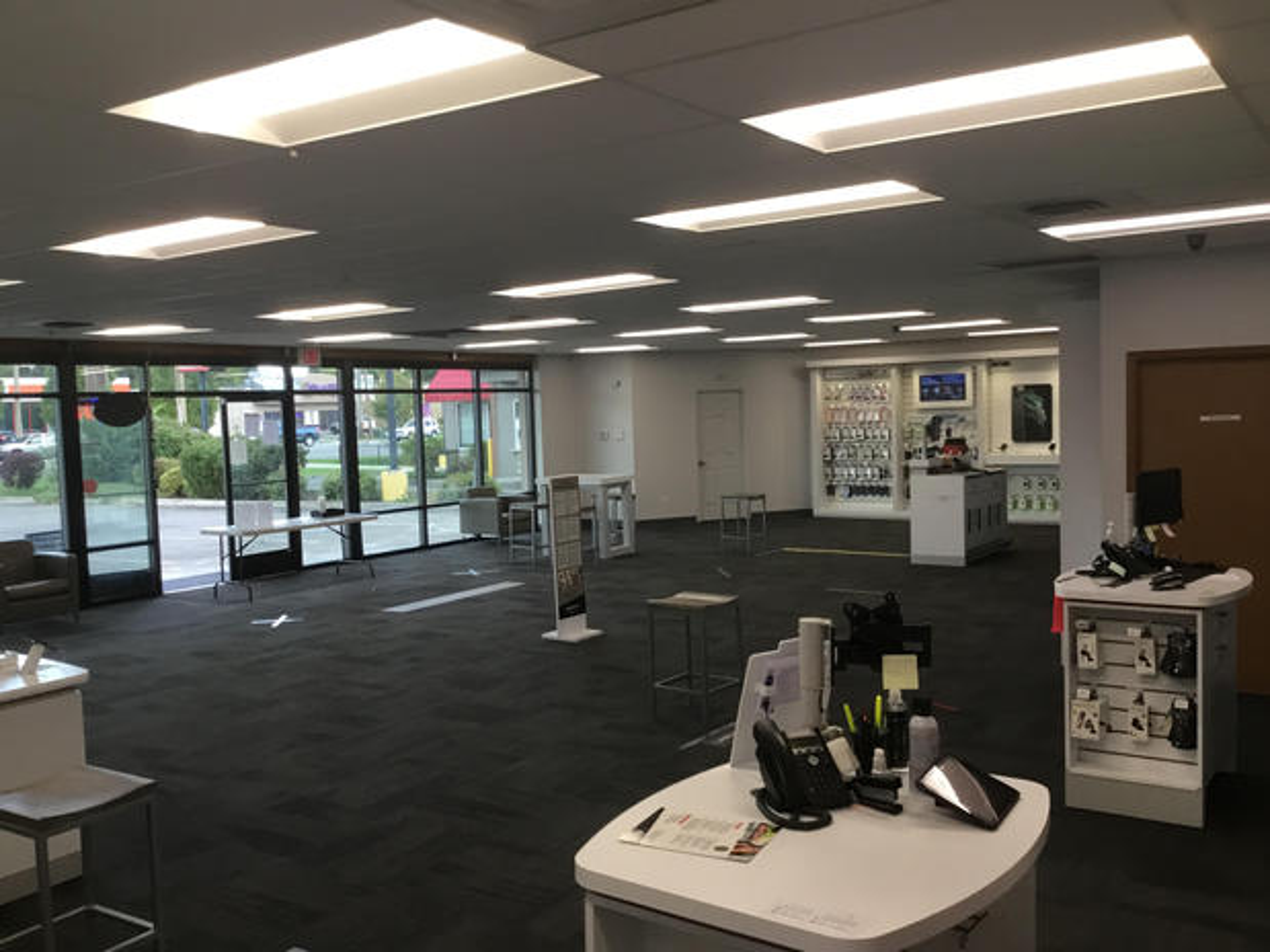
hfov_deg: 58.4
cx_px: 635
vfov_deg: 45.4
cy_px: 476
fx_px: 1137
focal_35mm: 31
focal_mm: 3.3
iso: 25
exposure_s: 1/30
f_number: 2.4
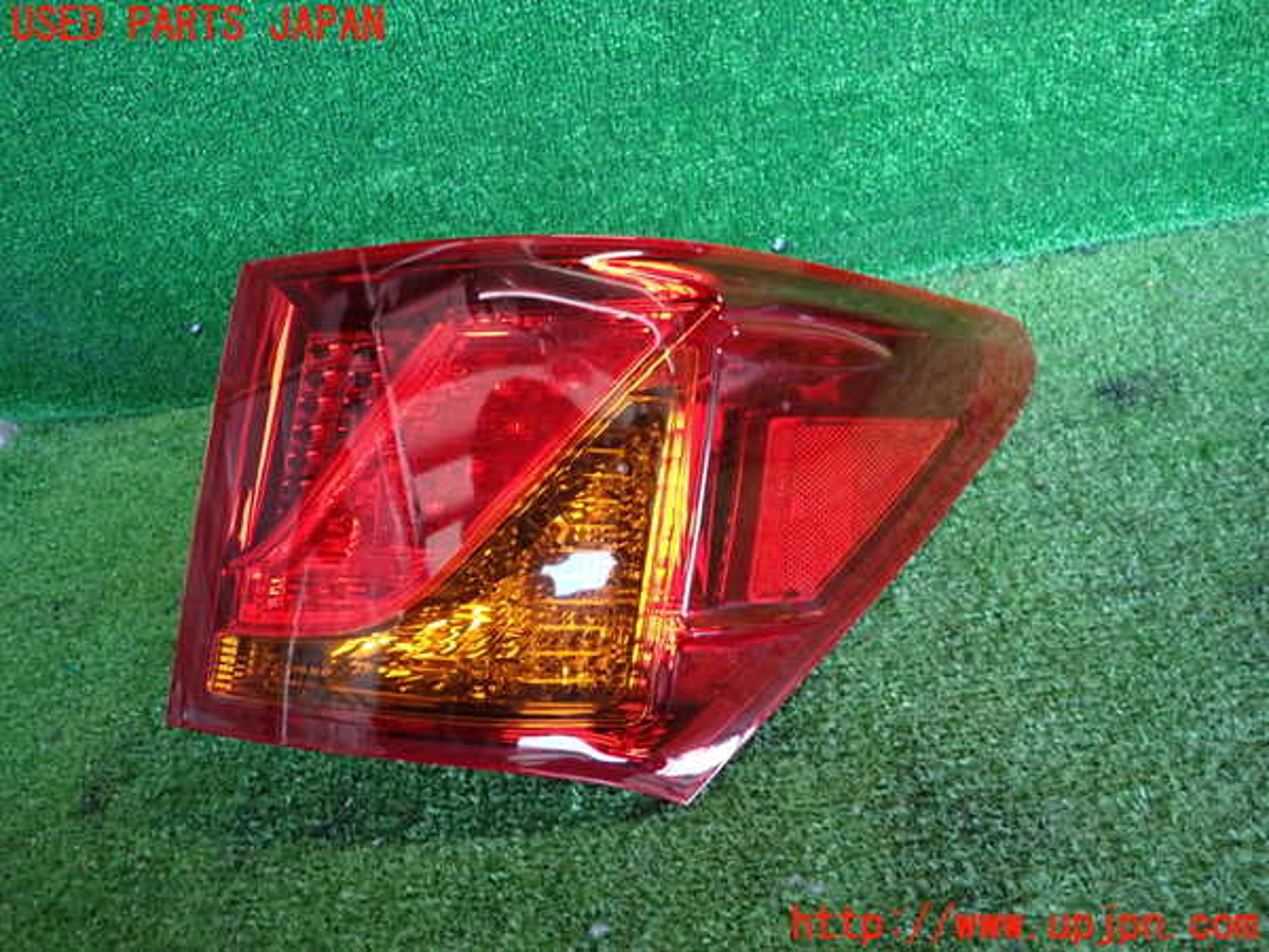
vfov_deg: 54.9
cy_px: 476
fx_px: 916
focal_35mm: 25
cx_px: 634
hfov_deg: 69.4
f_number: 2
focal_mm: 4.5
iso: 500
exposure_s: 1/100
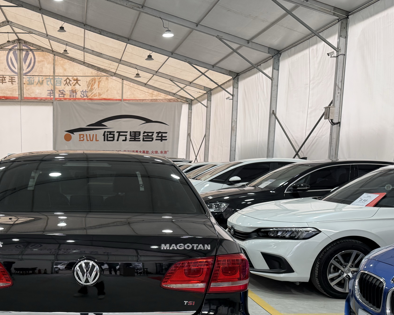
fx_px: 466
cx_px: 87
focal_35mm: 40
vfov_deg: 36.3
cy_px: 245
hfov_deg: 43.9
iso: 125
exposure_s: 1/100
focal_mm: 6.76
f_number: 1.78
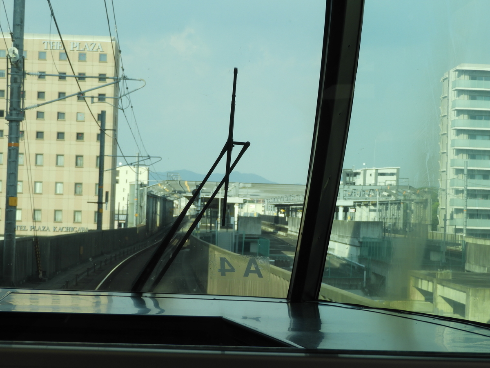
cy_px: 184
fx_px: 1345
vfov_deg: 15.6
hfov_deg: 20.7
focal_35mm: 95
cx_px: 245
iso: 100
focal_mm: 17
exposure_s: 1/320
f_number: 4.8
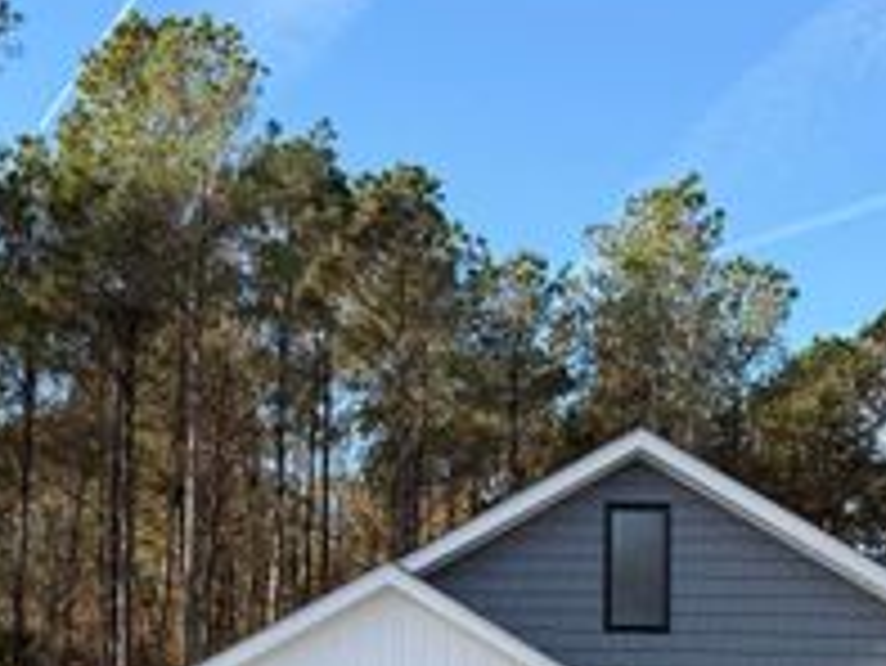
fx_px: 1562
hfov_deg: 31.6
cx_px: 499
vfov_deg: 23.2
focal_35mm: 61
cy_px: 637
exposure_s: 1/1437
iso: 80
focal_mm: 6.76
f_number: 1.78
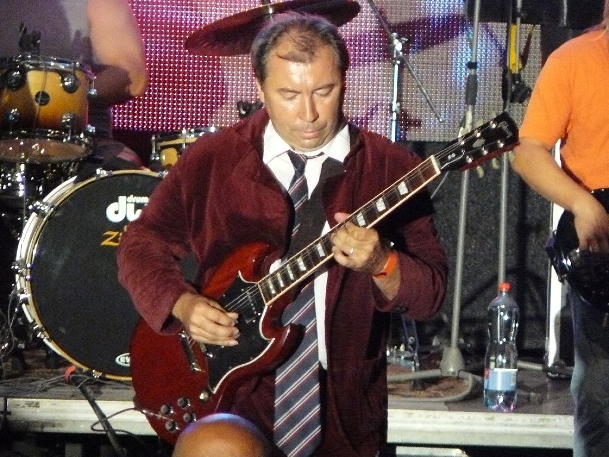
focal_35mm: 446
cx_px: 304
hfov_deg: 4.4
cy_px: 228
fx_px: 7846
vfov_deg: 3.3
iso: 800
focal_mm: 62
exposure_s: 1/80
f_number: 3.3
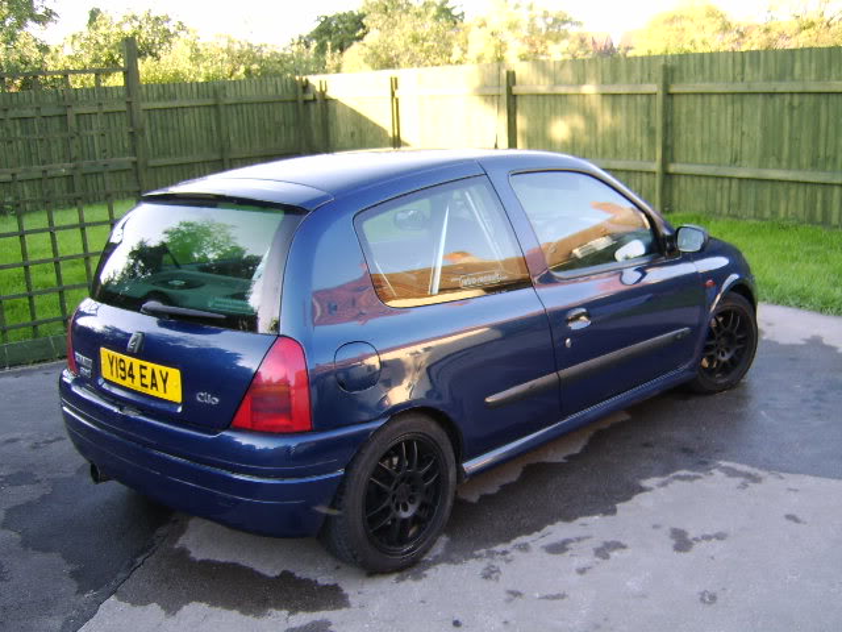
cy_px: 316
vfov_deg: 45.4
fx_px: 754
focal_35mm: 31
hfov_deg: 58.4
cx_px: 421
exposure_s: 1/54
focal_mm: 8.13
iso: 71
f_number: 2.7
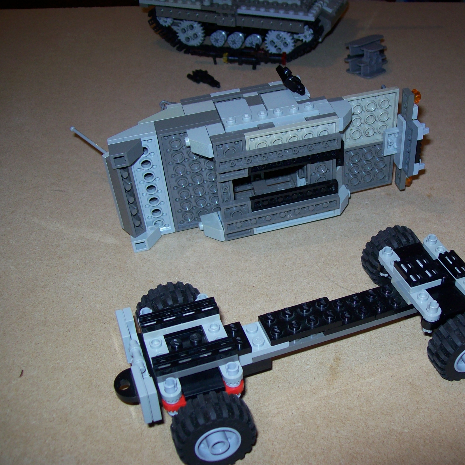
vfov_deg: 39.2
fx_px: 654
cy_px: 233
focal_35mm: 43
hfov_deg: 38.8
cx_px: 305
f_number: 2.7
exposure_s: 1/64
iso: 80
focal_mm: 6
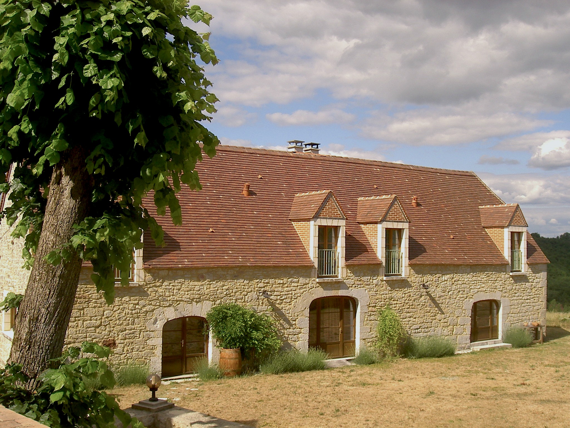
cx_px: 285
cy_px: 214
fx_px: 642
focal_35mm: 39
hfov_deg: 47.9
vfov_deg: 36.8
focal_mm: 8
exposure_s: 1/625
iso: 100
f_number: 4.7
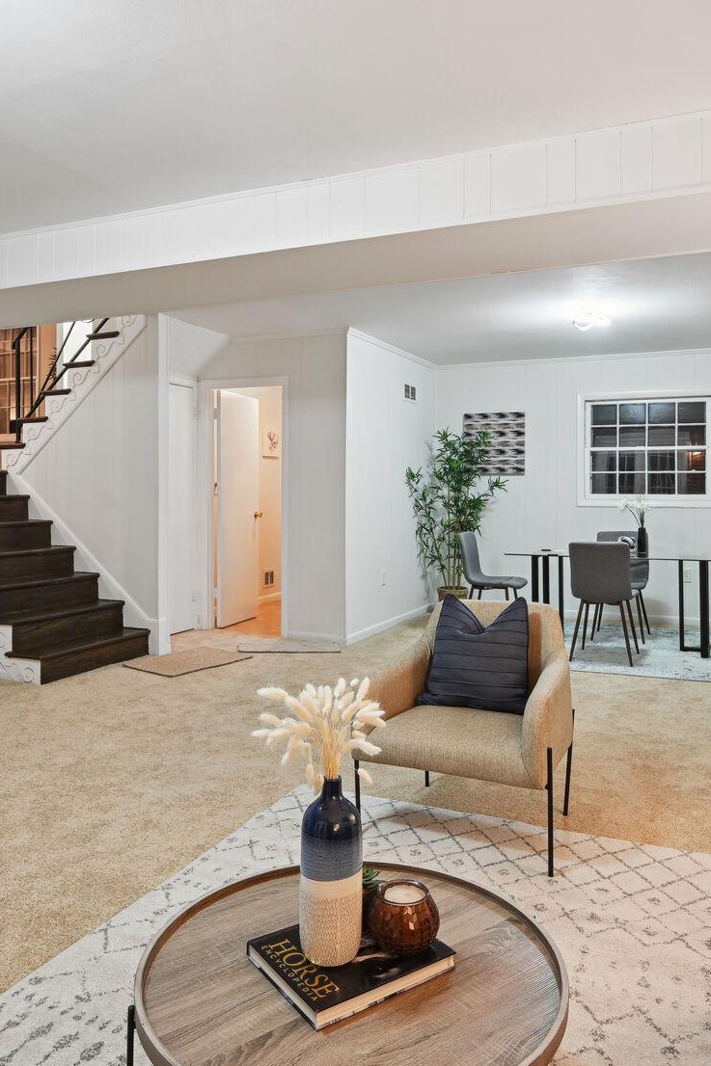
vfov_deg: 71.5
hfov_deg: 51.3
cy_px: 535
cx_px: 369
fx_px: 741
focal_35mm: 25
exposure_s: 1/1.67
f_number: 9
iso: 200
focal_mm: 16
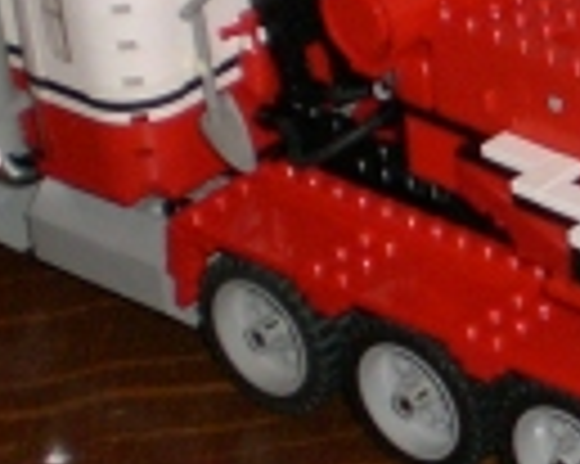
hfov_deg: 10.0
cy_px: 315
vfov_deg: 8.4
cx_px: 980
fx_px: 3156
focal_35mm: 184
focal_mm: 6.3
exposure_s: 1/60
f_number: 3.1
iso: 200
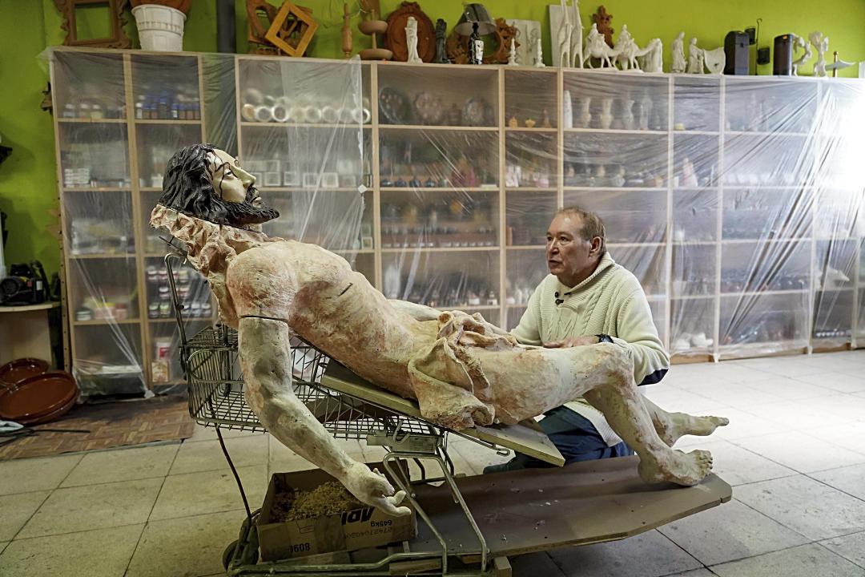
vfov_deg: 53.1
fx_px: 577
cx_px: 432
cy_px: 288
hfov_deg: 73.7
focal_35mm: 24
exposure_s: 1/250
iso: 5000
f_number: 4
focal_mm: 24
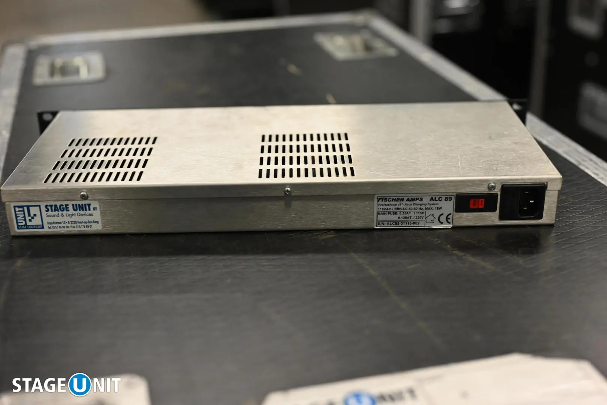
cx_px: 304
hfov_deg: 39.6
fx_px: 843
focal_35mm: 50
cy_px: 202
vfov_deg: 27.0
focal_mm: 50
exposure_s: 1/125
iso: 1250
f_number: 2.8
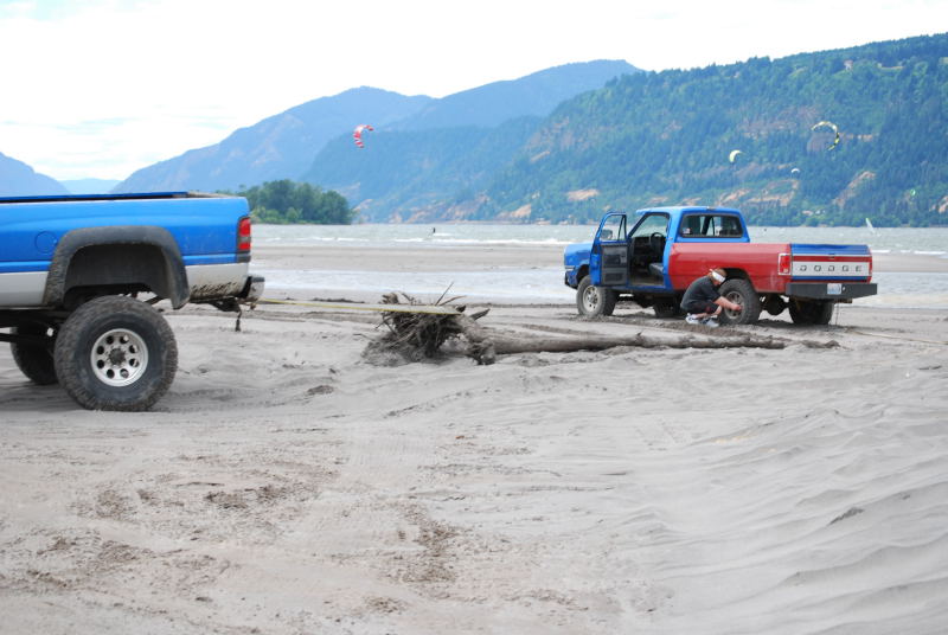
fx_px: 2176
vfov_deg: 16.6
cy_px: 318
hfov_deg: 24.6
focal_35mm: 82
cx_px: 474
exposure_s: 1/200
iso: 100
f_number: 7.1
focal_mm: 55
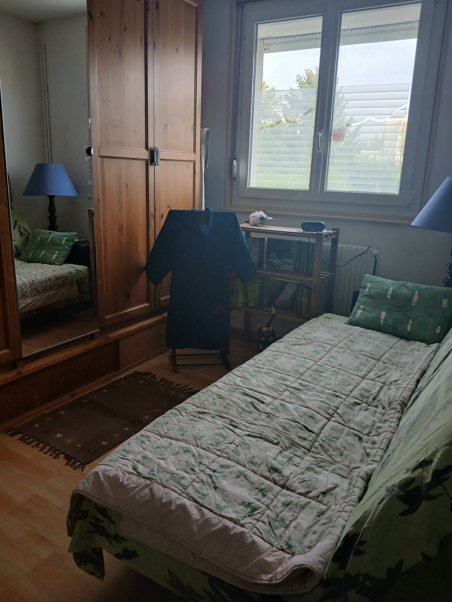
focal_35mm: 26
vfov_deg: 67.3
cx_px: 226
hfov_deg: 53.1
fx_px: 453
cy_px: 301
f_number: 1.8
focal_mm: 3.98
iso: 80
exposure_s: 1/50
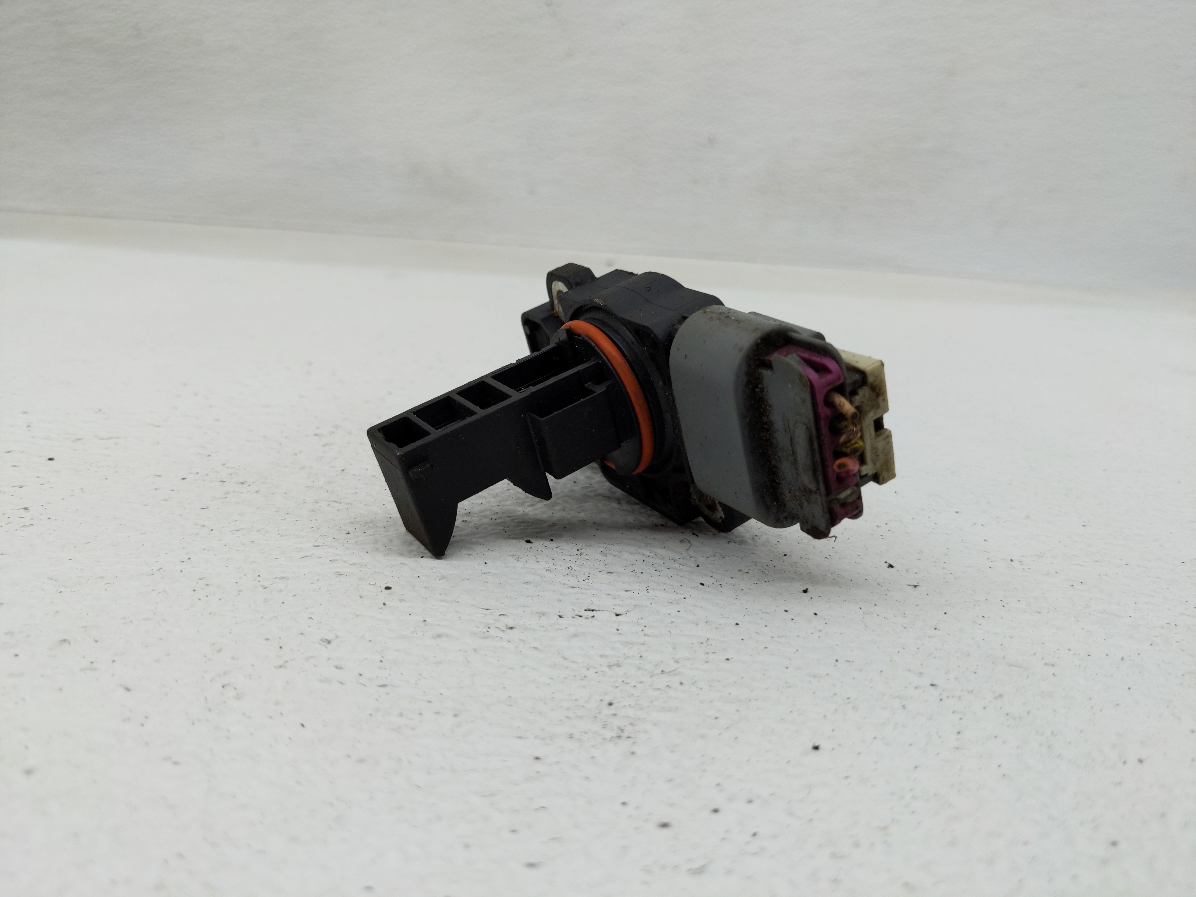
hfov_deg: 69.4
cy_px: 448
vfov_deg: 54.9
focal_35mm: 25
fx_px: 864
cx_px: 598
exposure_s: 1/120
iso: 73
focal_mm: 4.38
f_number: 1.73
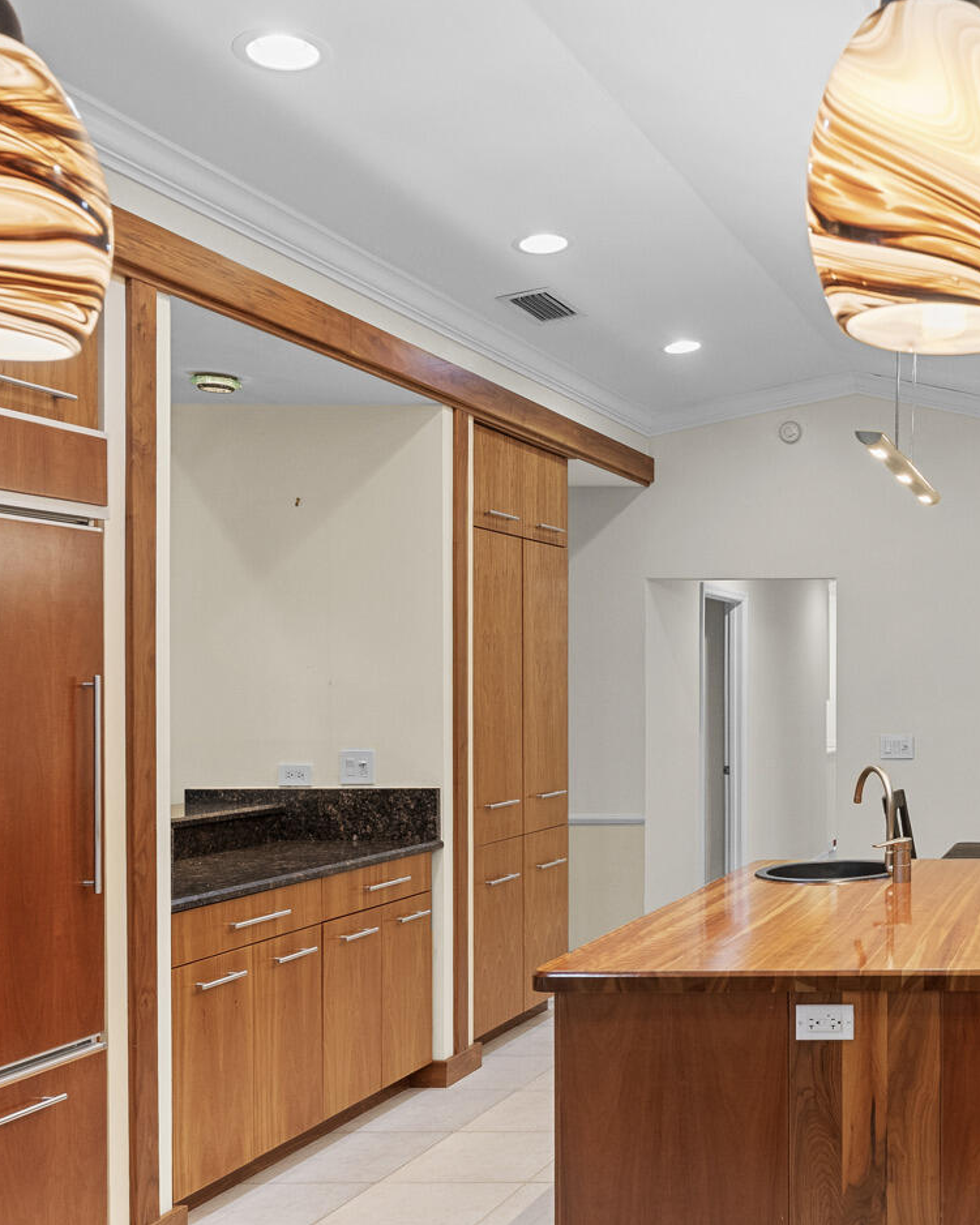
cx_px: 1144
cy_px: 645
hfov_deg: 34.7
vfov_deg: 51.5
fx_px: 1269
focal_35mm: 35
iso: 500
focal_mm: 14
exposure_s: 1/5
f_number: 7.1
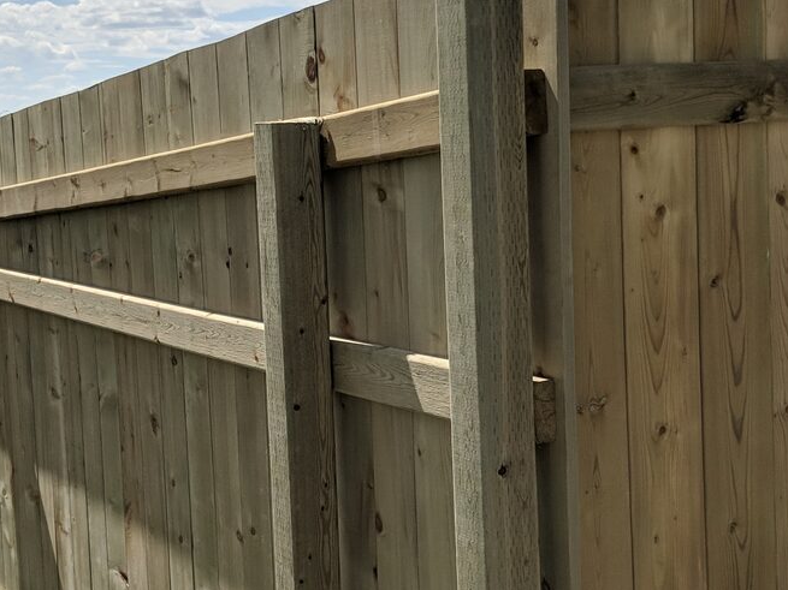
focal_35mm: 66
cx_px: 401
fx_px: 1502
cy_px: 316
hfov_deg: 29.4
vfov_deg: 22.2
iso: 67
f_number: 1.8
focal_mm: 4.44
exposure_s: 1/7812
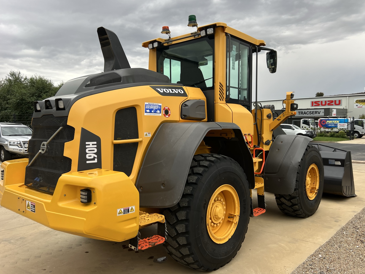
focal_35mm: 29
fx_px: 306
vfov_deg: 48.2
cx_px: 189
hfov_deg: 61.6
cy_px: 138
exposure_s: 1/454
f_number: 1.5
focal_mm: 5.7
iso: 50
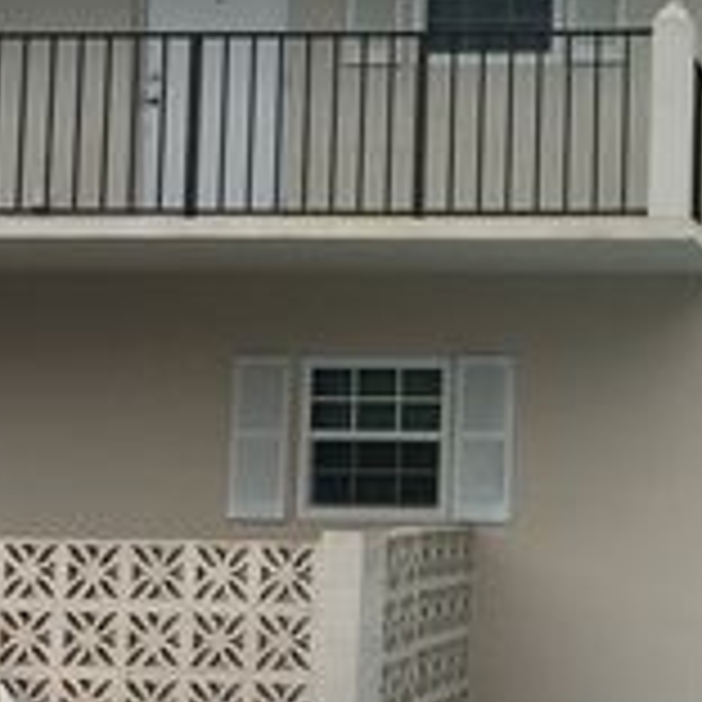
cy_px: 313
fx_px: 1881
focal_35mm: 82
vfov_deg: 21.1
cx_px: 765
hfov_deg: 20.2
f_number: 2.2
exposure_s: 1/761
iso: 25
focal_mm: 4.15
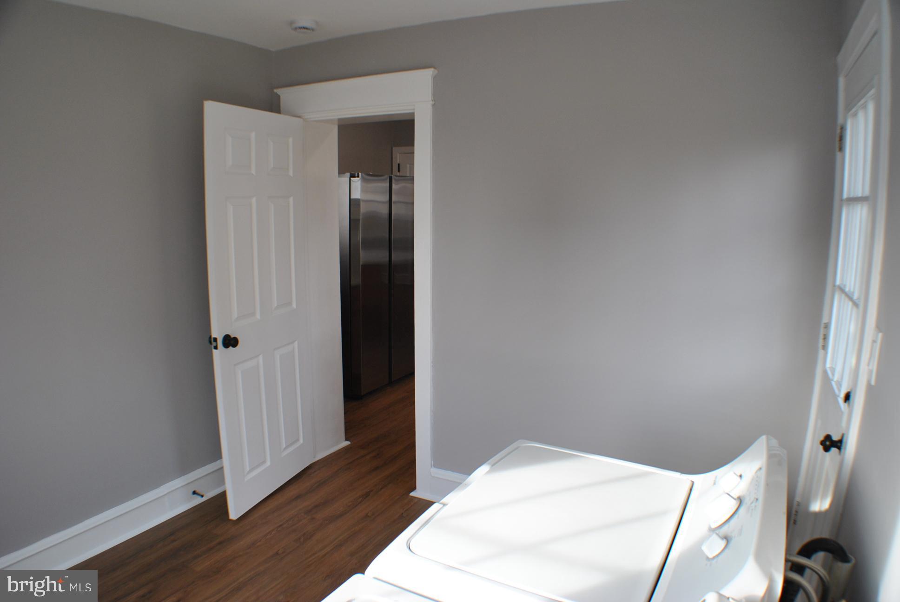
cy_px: 301
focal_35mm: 33
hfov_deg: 57.2
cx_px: 450
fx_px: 826
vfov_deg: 40.1
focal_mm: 22
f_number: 4.5
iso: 200
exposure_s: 1/80
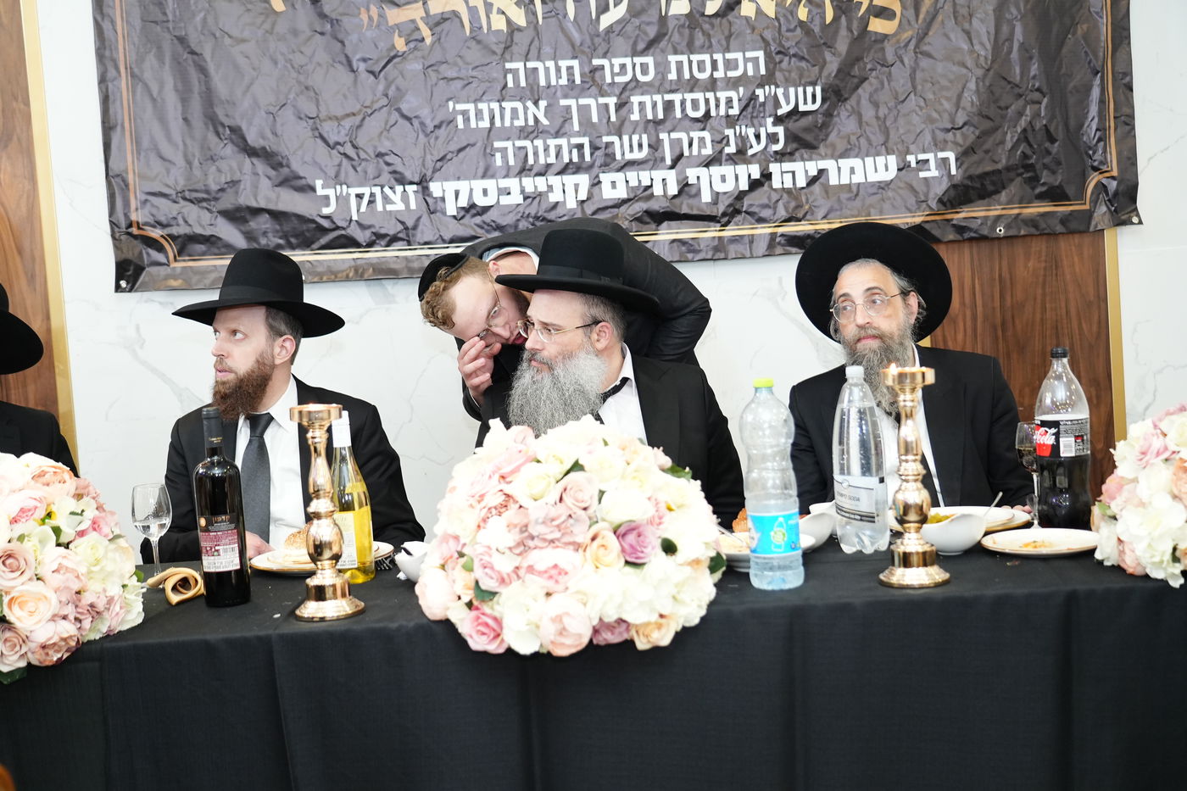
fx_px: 1516
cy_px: 396
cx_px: 594
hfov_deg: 42.7
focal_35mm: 46
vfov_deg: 29.2
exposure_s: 1/125
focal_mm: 46
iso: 2500
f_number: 4
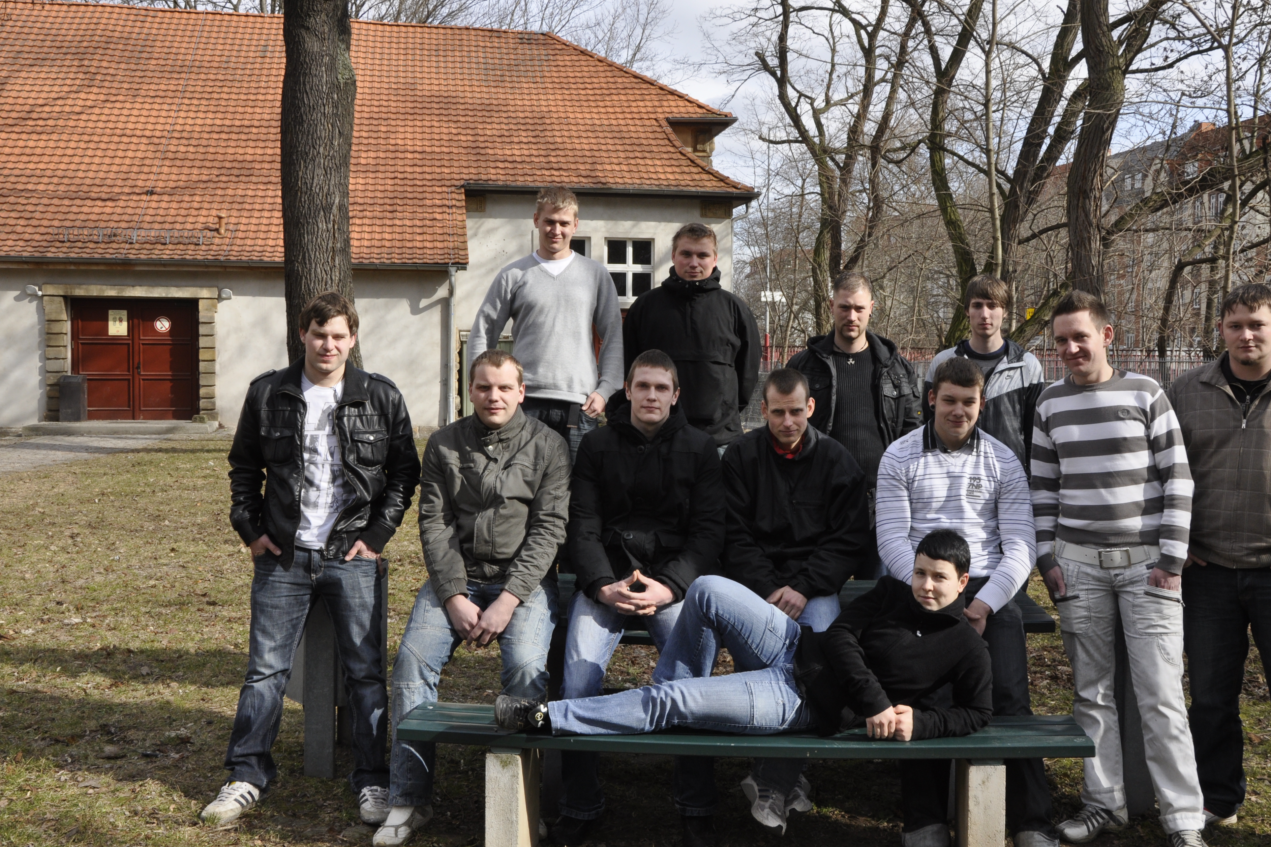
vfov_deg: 33.4
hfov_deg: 48.4
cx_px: 675
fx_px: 1412
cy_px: 404
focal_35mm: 40
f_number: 14
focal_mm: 24
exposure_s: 1/200
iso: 400
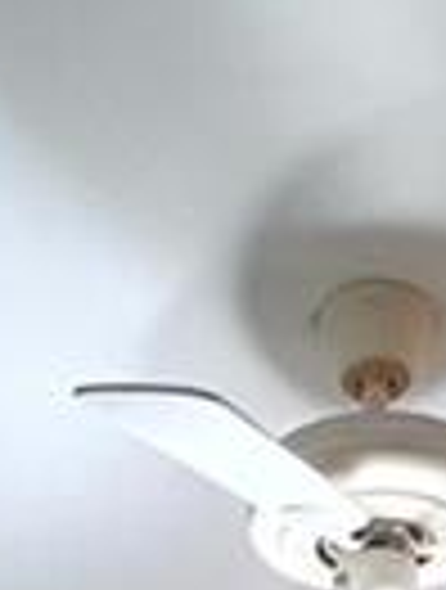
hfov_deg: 19.4
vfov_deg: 16.5
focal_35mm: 76
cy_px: 1288
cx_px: 302
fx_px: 1299
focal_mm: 1.57
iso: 250
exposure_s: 1/60
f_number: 1.8
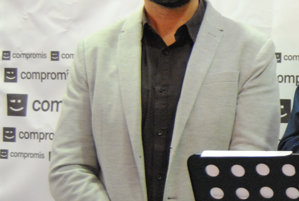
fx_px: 882
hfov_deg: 17.9
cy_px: 103
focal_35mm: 106
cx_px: 400
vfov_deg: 13.0
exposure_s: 1/30
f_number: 3.8
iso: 1000
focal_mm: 24
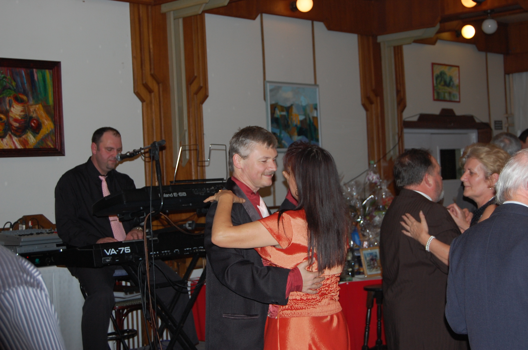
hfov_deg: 33.5
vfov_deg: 22.5
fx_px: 878
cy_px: 175
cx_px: 264
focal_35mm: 60
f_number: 5
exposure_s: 1/60
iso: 400
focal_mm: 40
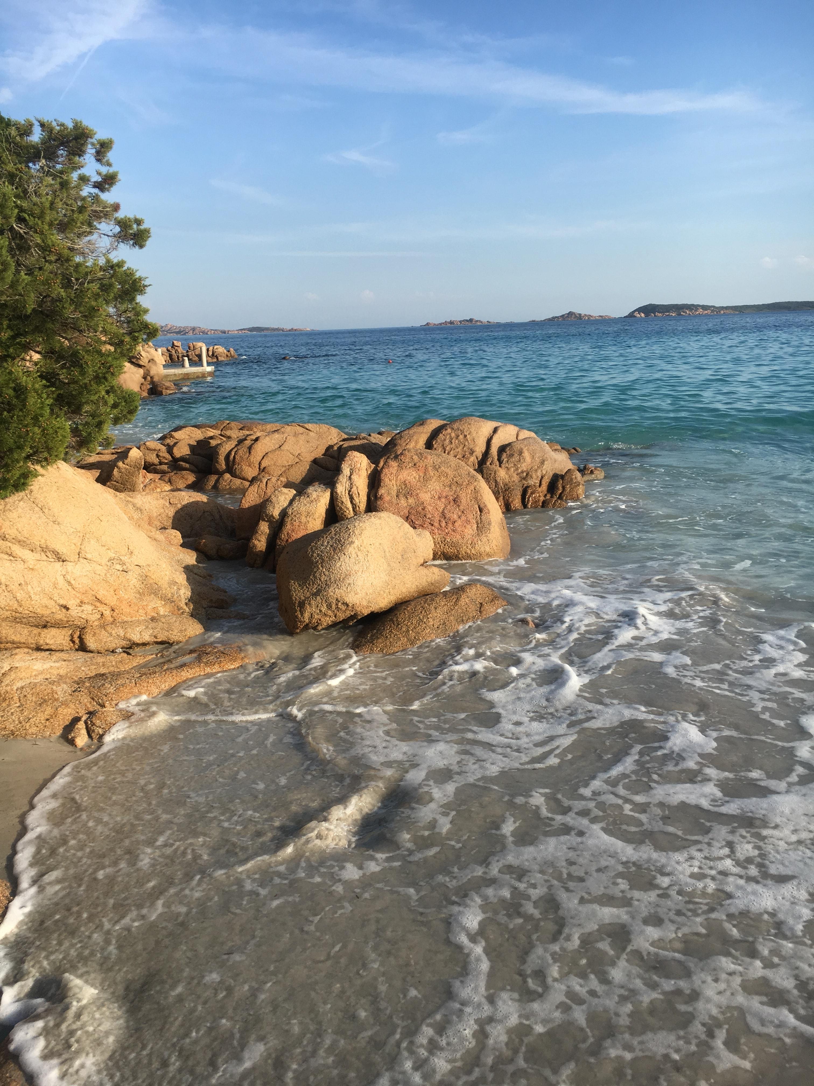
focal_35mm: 29
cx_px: 407
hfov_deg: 48.2
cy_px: 543
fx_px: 909
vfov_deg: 61.7
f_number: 2.2
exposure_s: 1/1148
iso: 25
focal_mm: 4.15
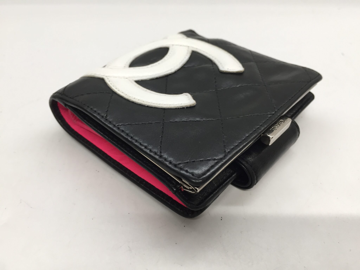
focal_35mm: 29
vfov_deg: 48.2
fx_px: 302
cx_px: 180
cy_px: 135
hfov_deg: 61.7
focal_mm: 4.15
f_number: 2.2
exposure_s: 1/30
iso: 32
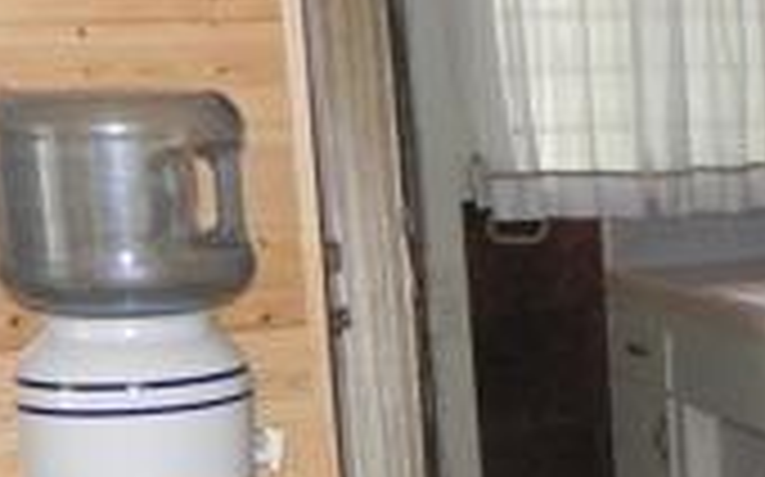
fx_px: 2167
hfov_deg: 17.4
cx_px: 1242
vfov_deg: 12.3
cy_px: 531
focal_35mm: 104
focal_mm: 4.6
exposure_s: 1/30
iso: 200
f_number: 2.8
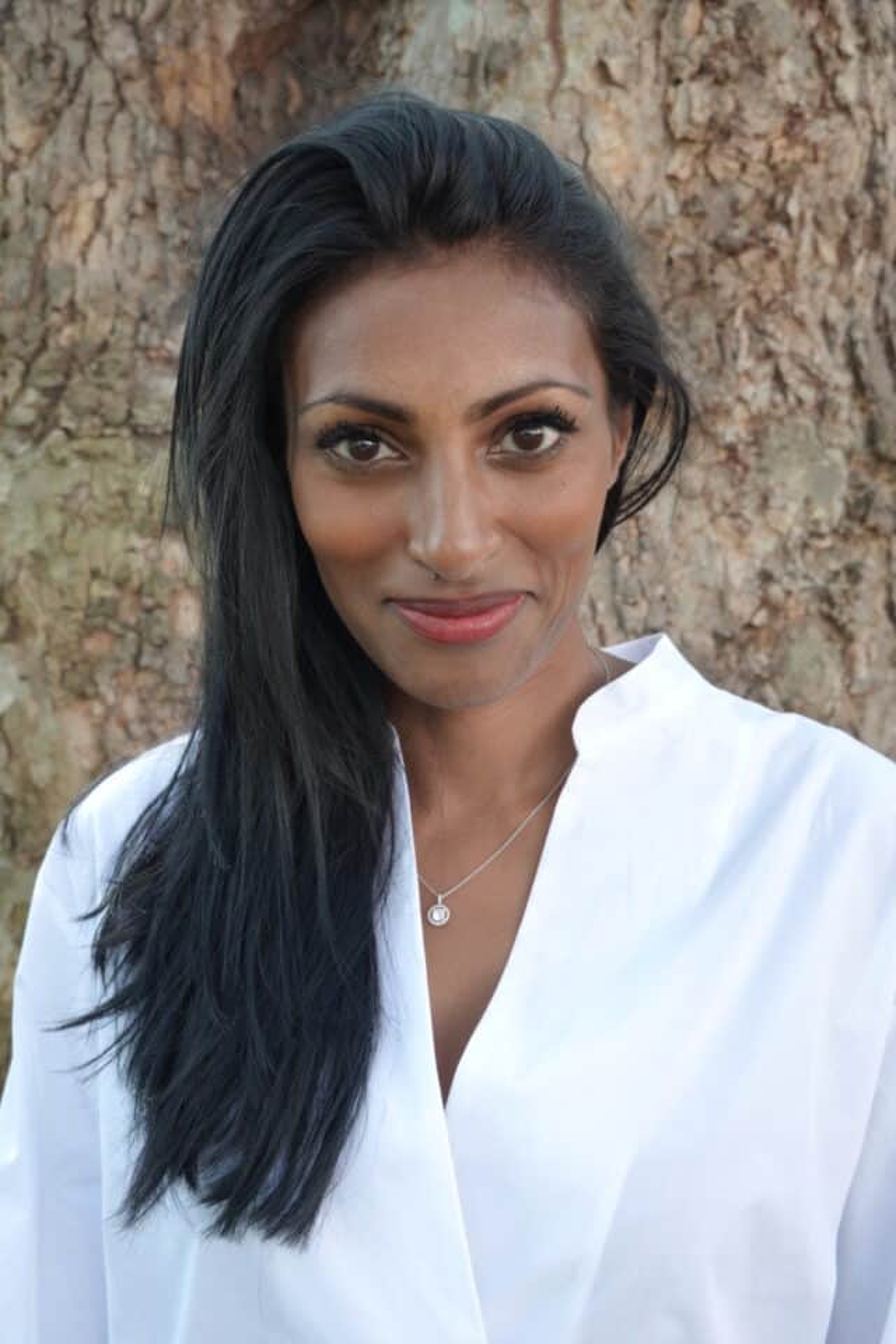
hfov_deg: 31.2
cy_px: 672
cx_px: 448
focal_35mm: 43
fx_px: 1605
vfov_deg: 45.4
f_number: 4
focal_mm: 15.9
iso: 125
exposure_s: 1/50
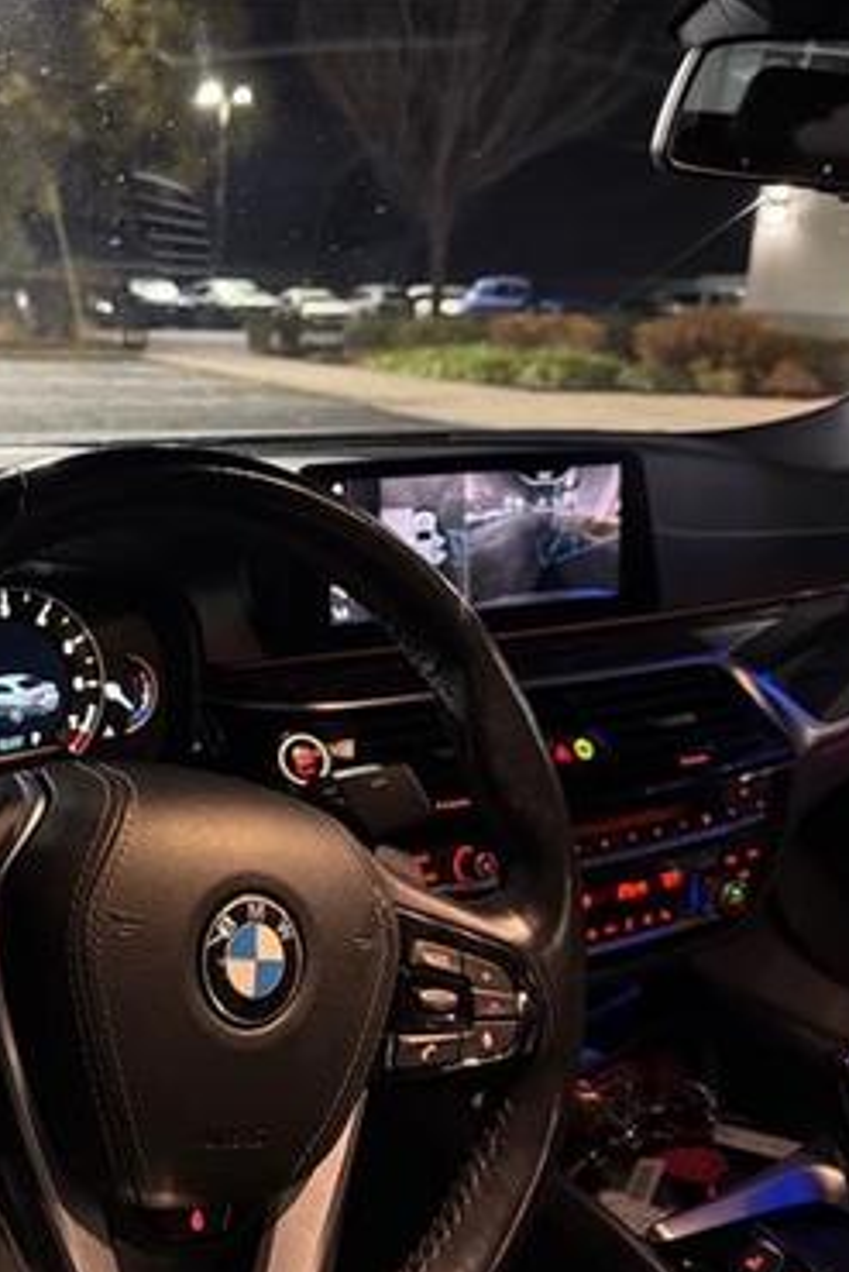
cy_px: 643
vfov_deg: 55.8
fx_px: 1202
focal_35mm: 34
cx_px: 165
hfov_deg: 37.5
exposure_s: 1/30
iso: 1000
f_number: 1.78
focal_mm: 6.76
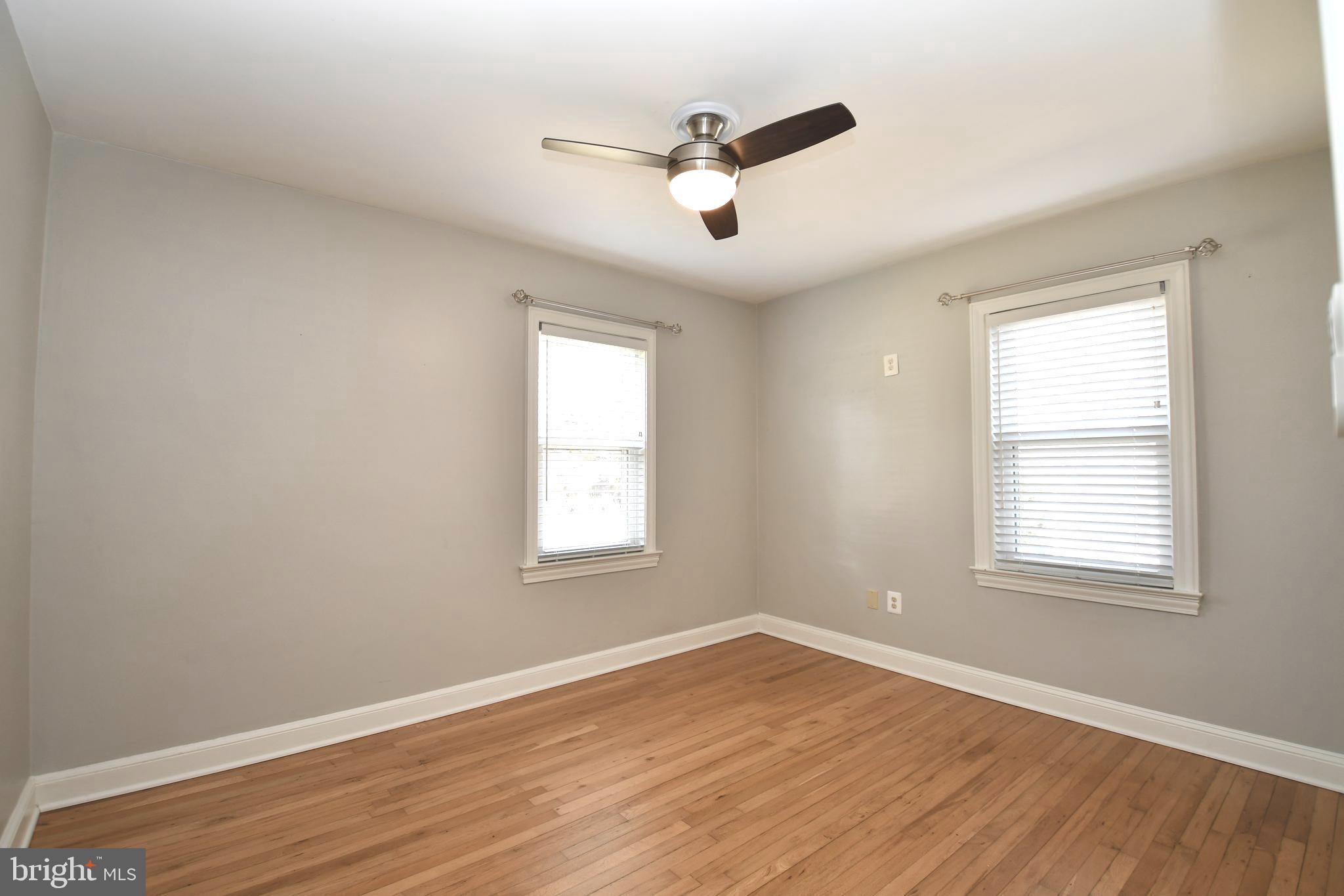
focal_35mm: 15
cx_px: 672
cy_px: 448
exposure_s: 1/60
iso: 250
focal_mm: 10.5
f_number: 4
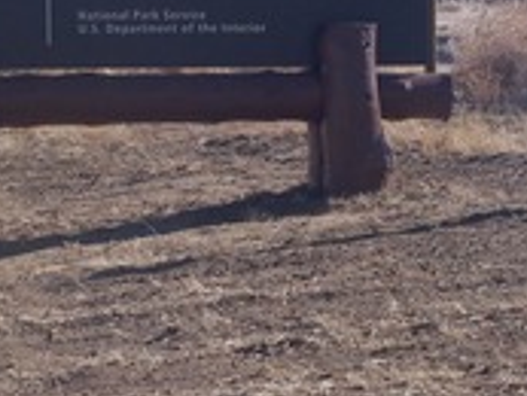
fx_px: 4144
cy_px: 72
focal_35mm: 272
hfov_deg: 7.3
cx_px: 168
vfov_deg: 5.5
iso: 80
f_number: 4.5
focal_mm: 15.6
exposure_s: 1/640
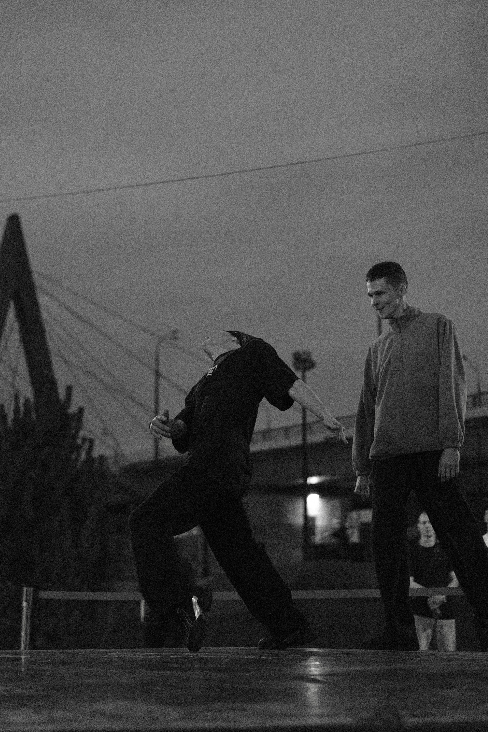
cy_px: 366
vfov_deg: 27.0
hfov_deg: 18.2
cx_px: 244
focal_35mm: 75
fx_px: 1525
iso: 4000
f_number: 2
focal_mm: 50
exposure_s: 1/640
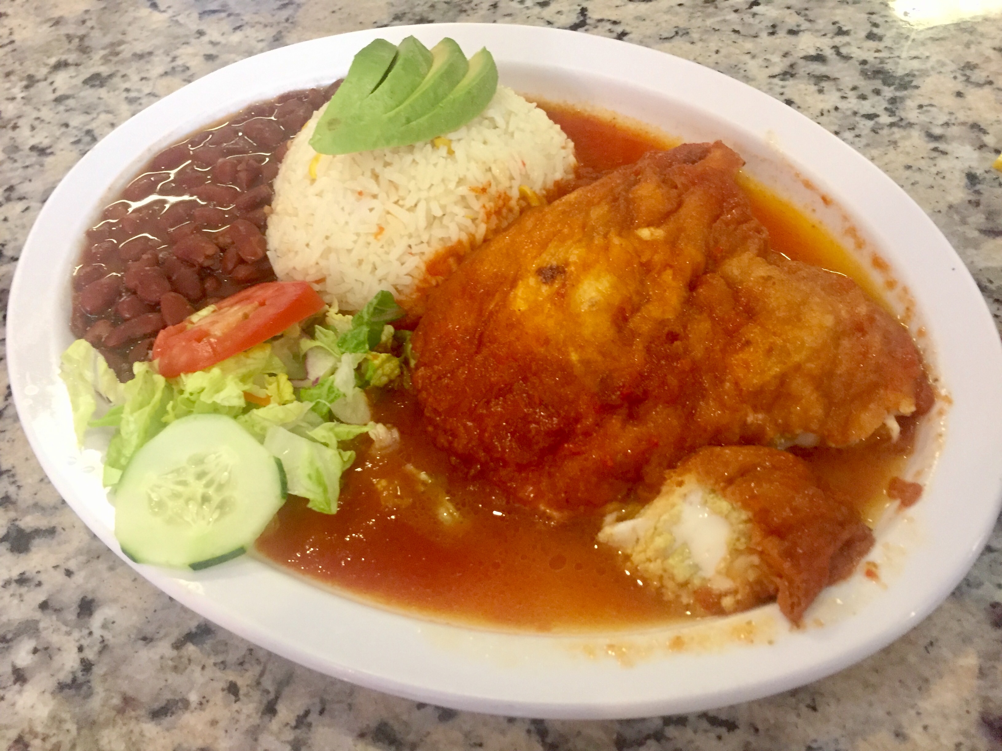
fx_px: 839
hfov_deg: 61.7
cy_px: 376
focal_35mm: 29
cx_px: 501
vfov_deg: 48.2
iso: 250
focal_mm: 4.15
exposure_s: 1/24
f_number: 2.2
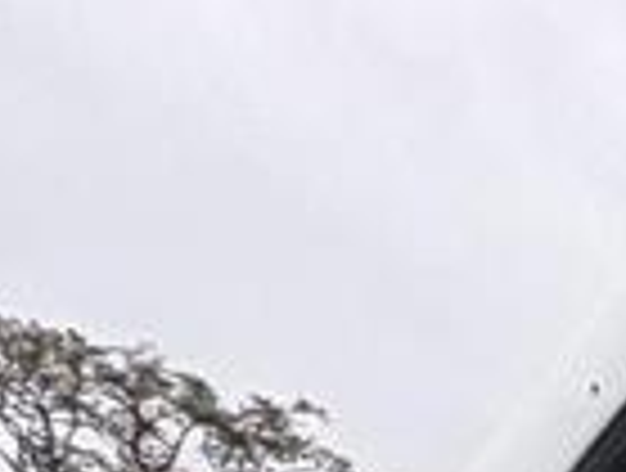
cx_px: 1928
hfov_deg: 11.2
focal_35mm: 90
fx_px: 1632
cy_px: 1254
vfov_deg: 11.9
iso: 64
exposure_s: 1/99
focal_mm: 2.22
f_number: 2.2
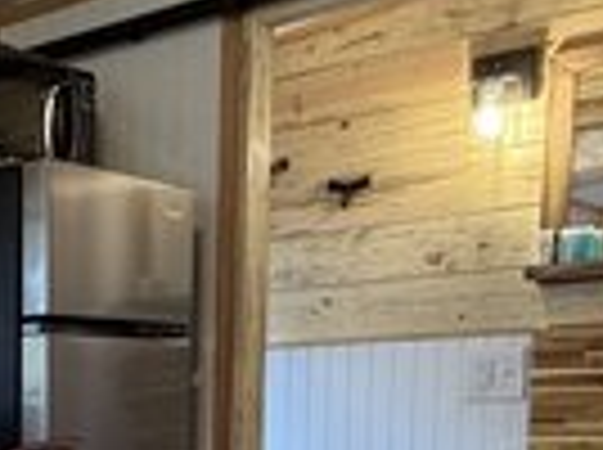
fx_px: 1165
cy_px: 531
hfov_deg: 23.8
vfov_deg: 20.5
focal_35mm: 67
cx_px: -270
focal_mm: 2.22
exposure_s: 1/120
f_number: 2.2
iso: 320
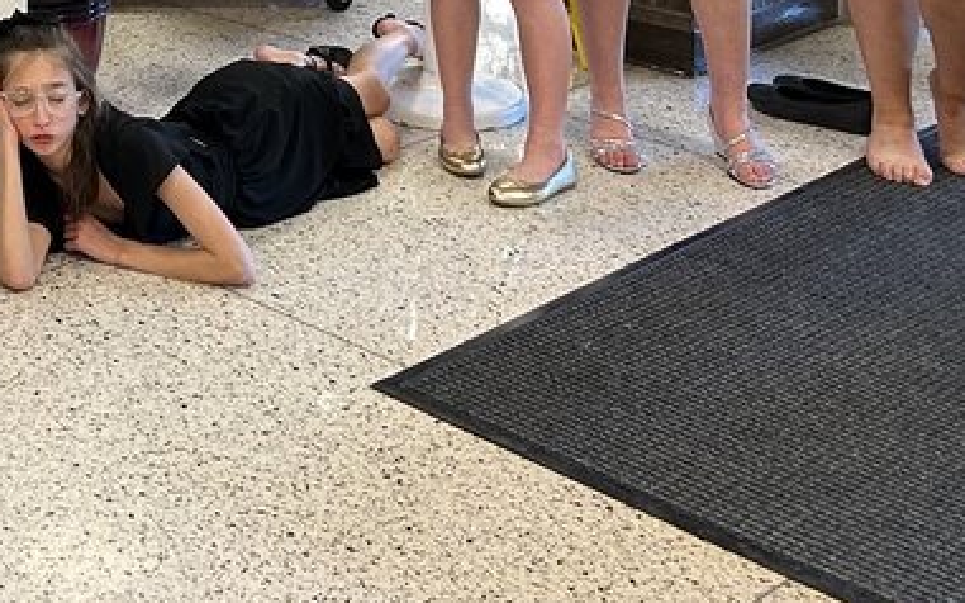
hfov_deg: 25.6
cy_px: -294
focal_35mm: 74
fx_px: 1946
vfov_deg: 16.2
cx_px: -122
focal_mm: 5.7
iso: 160
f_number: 1.5
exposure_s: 1/60
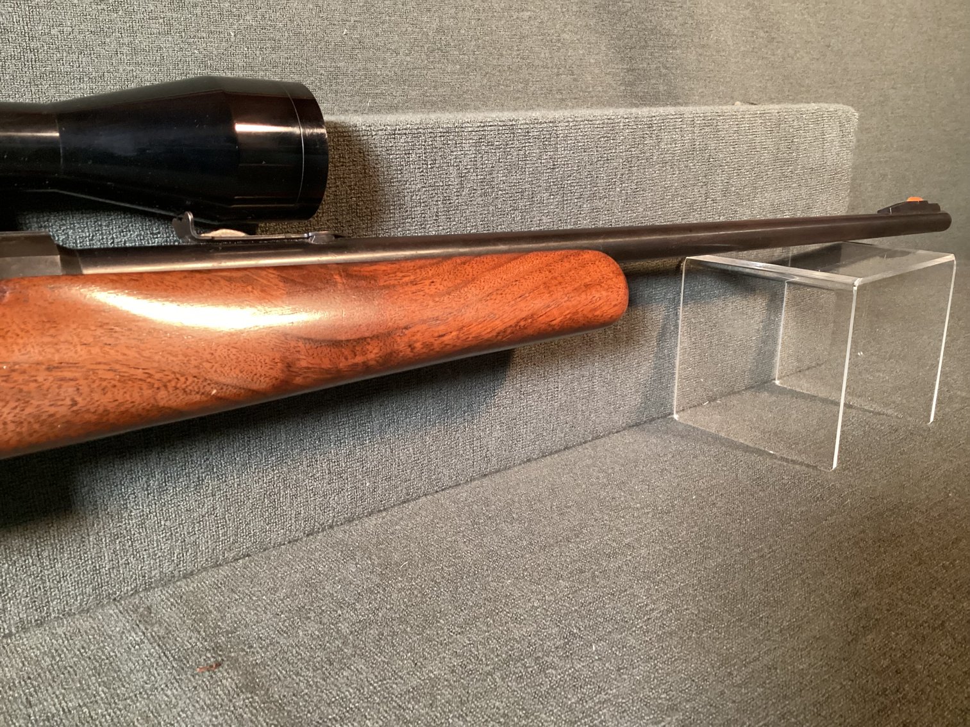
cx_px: 485
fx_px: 869
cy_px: 364
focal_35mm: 31
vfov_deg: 45.4
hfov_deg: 58.3
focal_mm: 3.3
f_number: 2.4
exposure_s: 1/40
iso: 400
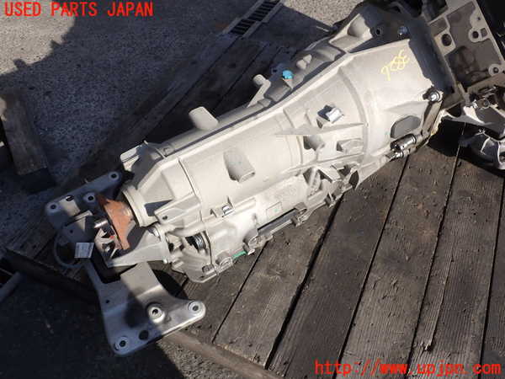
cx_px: 252
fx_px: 438
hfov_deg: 60.0
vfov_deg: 46.8
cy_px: 190
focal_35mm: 30
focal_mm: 5.4
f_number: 3.2
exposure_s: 1/500
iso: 100
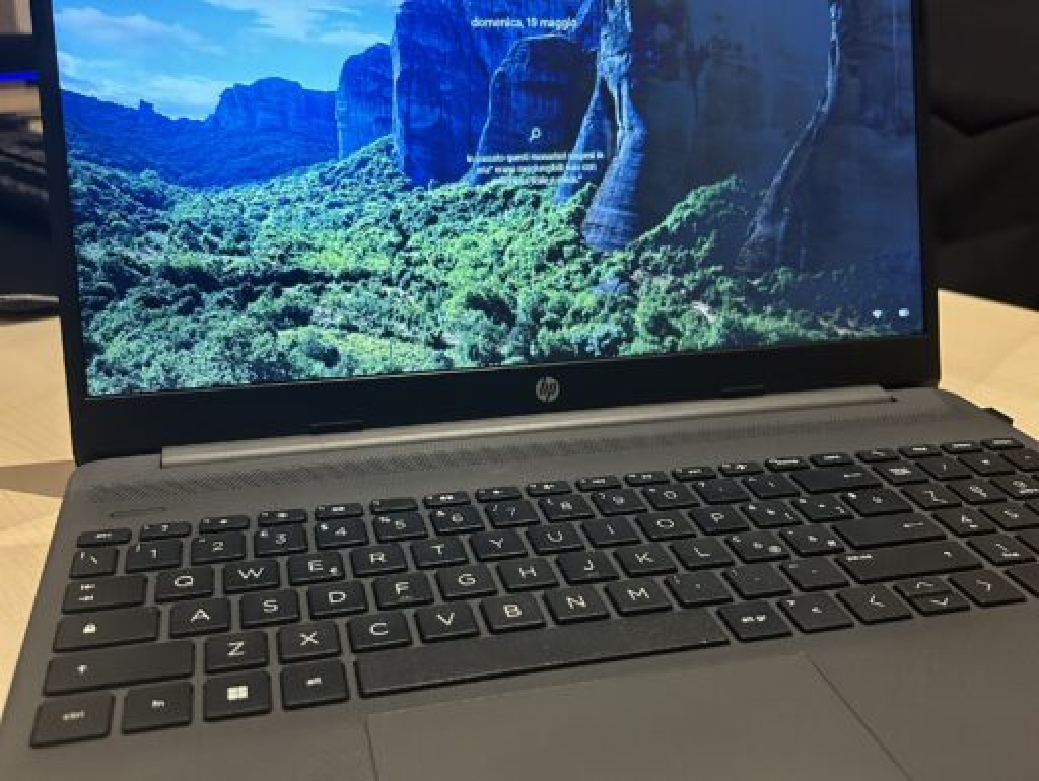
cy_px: 390
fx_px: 781
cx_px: 520
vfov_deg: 53.1
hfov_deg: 67.3
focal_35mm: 26
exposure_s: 1/51
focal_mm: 5.7
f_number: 1.5
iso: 500
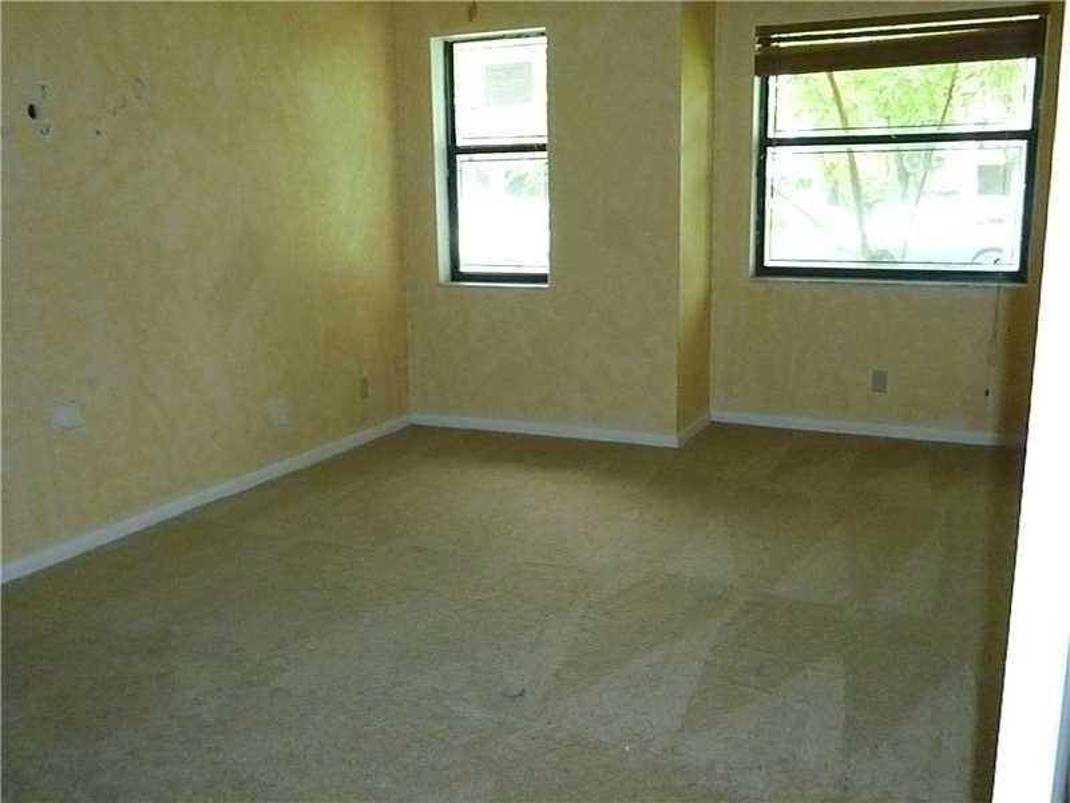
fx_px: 989
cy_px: 402
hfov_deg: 56.8
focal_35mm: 32
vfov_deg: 44.2
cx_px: 535
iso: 1000
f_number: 3.3
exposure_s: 1/60
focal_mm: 5.7
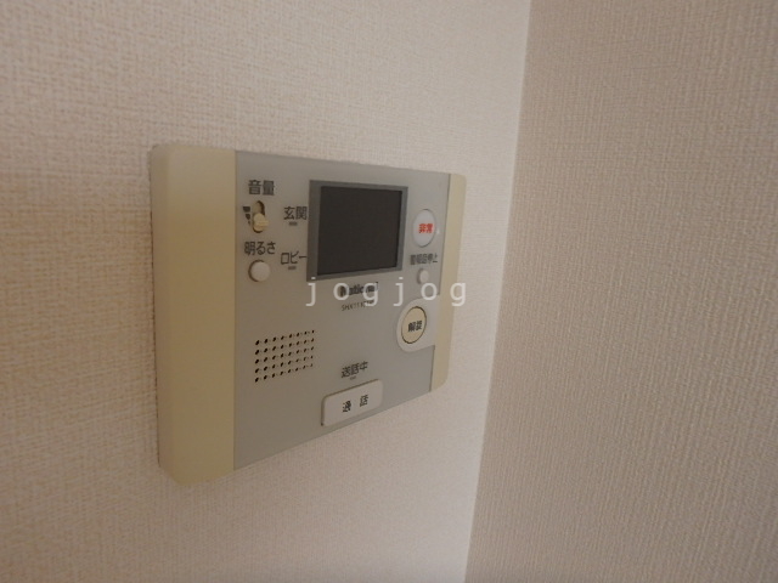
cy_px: 292
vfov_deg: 63.4
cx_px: 389
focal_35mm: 21
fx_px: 472
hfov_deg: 79.0
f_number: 3.5
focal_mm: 3.7
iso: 250
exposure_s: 1/30
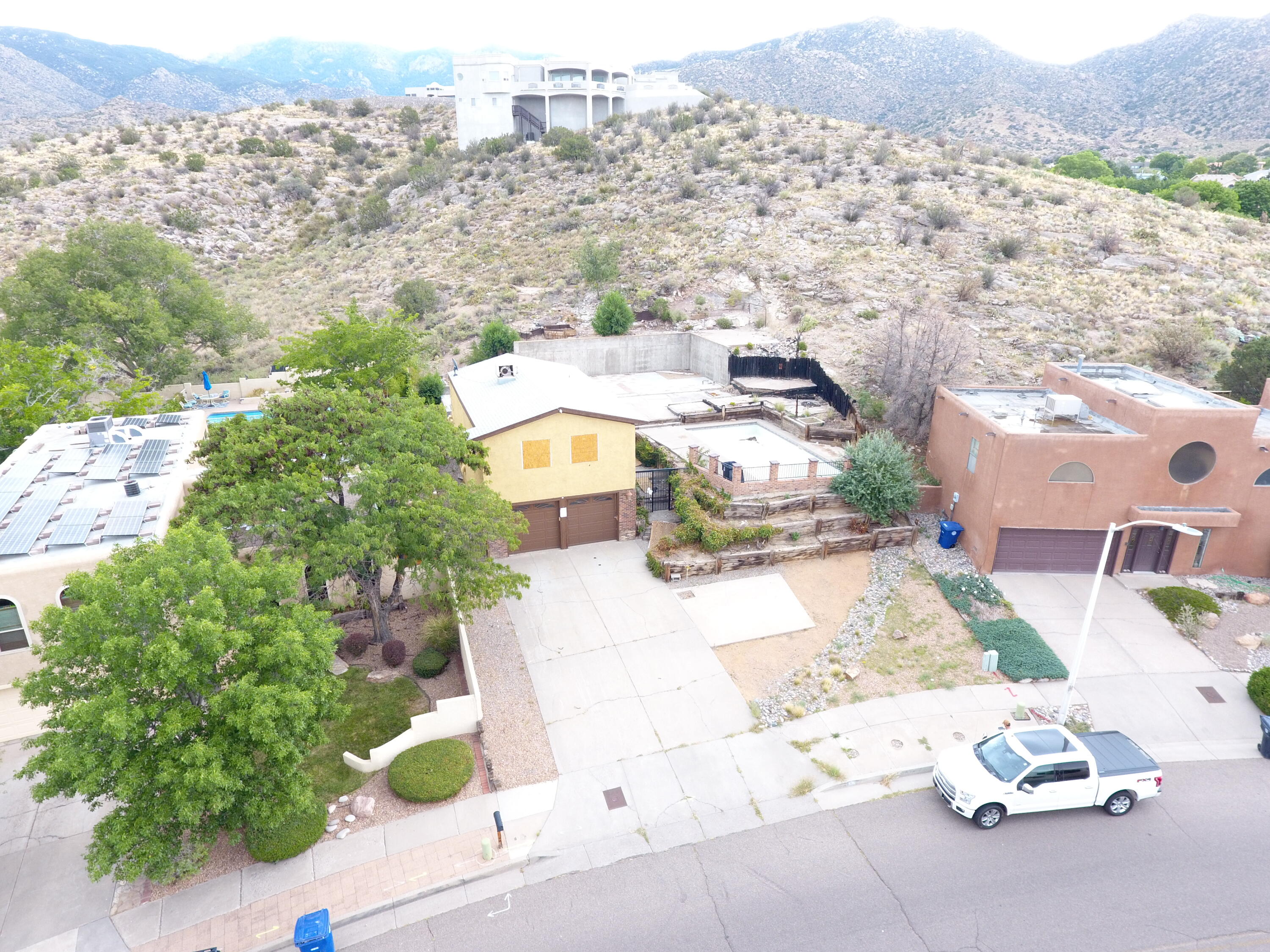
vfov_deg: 66.0
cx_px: 635
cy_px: 476
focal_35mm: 20
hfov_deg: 81.7
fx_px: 734
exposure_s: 1/50
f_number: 2.8
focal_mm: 3.61
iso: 123
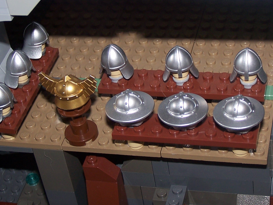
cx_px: 156
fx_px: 757
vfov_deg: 15.4
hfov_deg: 20.4
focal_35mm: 96
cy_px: 68
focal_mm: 9.8
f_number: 3.2
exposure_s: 1/60
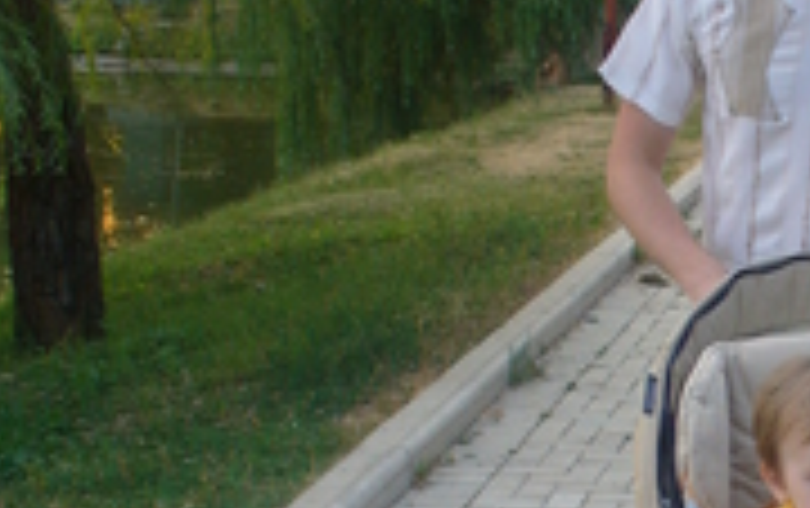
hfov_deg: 20.7
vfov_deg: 13.1
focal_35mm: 98
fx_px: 2166
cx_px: 738
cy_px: 566
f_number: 2.8
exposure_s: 1/80
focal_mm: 6.1
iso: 80
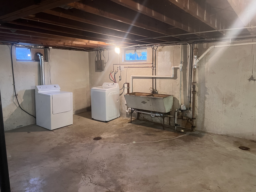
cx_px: 128
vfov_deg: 53.1
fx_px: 192
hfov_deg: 67.3
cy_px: 96
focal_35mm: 26
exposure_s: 1/60
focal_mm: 5.7
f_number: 1.5
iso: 500
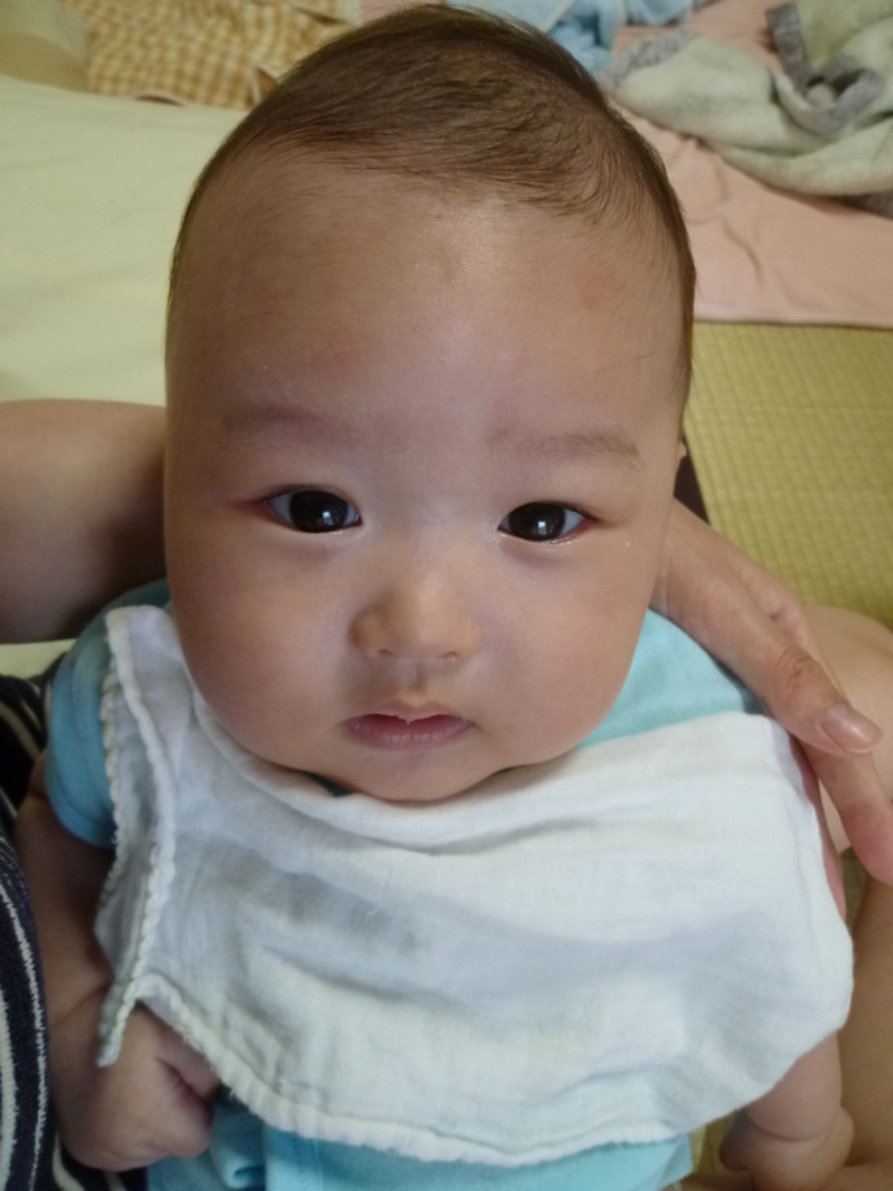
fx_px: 860
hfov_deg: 54.9
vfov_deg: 69.4
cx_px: 446
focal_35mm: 25
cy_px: 596
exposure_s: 1/30
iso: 250
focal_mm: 4.5
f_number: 2.8
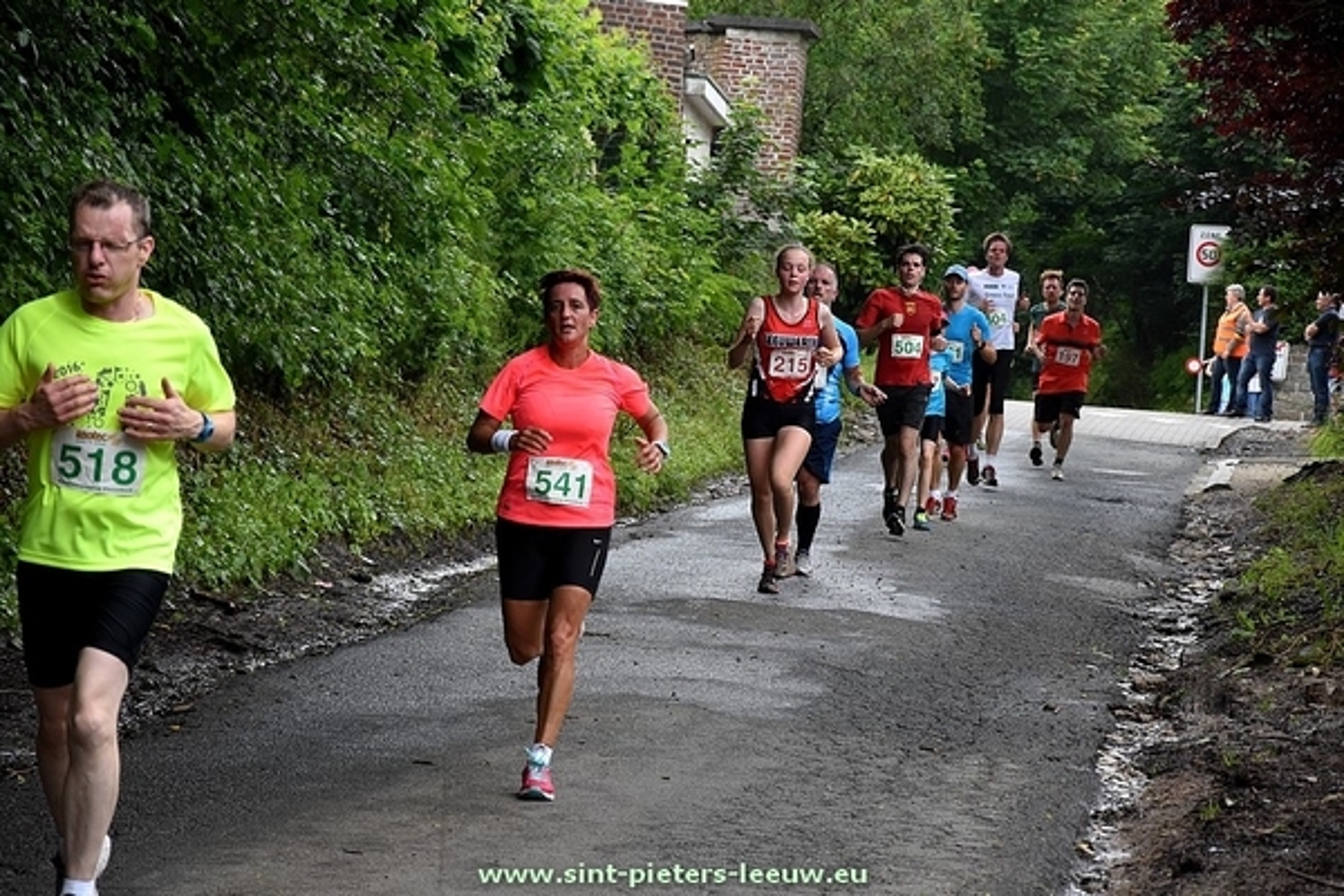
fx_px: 5880
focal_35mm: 158
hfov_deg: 13.0
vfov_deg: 8.7
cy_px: 448
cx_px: 672
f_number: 5.6
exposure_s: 1/640
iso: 800
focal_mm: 105
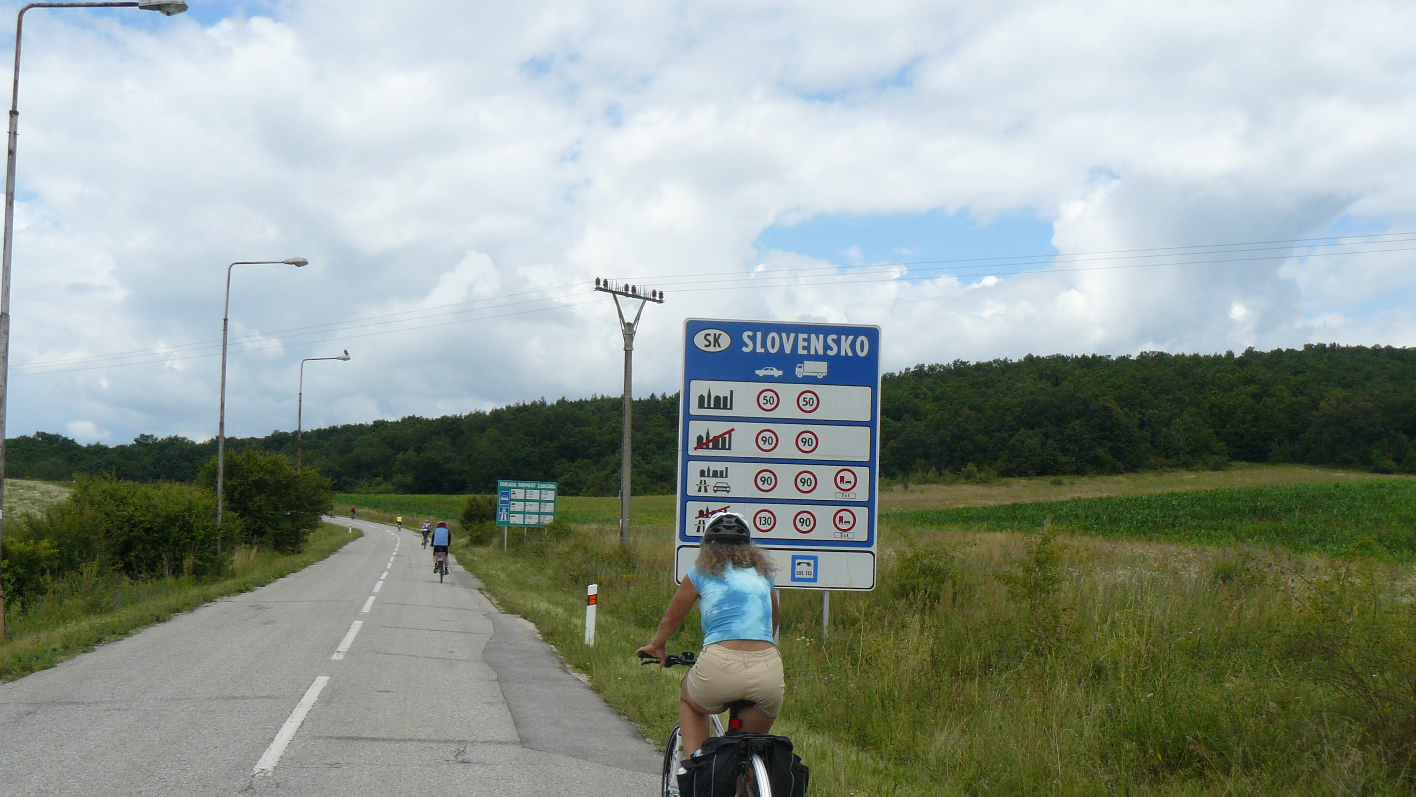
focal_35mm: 40
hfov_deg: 50.5
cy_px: 441
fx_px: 1502
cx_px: 706
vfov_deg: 29.7
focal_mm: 6
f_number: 5.6
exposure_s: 1/500
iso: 100
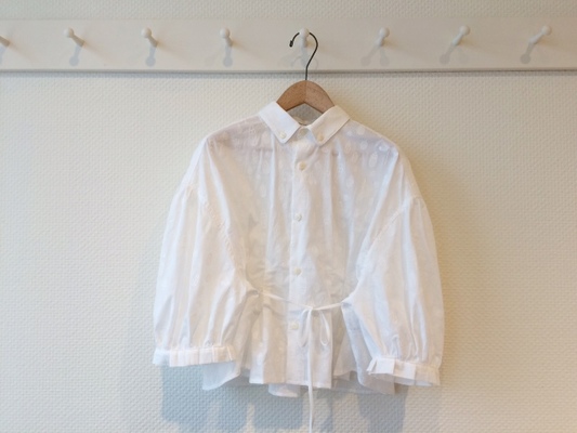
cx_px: 288
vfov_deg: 48.2
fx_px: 483
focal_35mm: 29
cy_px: 216
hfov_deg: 61.6
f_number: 2.2
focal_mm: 4.15
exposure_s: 1/40
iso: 40
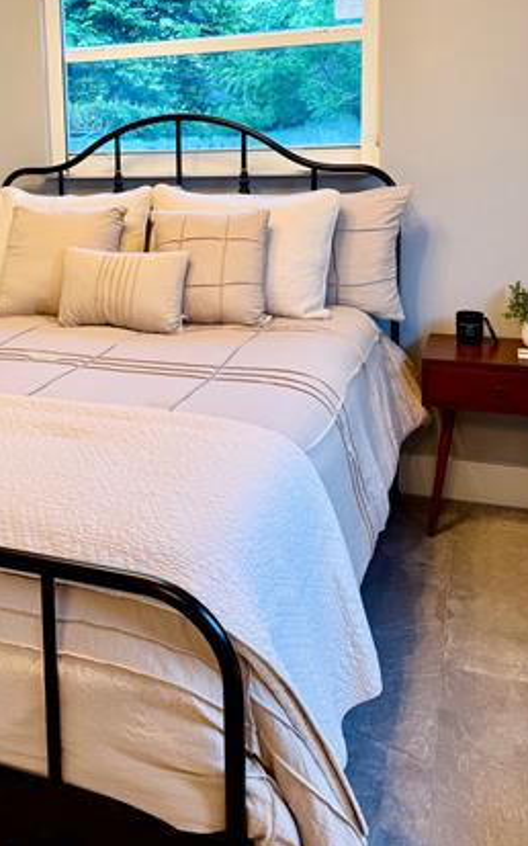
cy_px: 240
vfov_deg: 51.1
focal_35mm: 37
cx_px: 129
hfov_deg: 33.7
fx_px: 852
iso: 125
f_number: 1.78
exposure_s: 1/60
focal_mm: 6.76
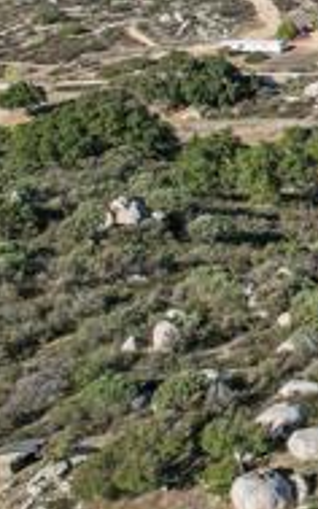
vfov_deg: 26.3
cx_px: 835
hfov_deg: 12.3
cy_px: 53
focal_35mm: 76
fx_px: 1055
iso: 120
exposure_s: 1/2500
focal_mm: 8.4
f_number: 2.8
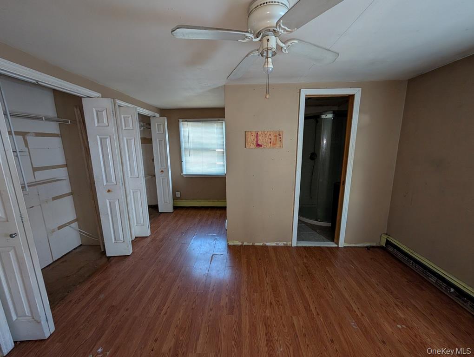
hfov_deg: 110.5
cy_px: 178
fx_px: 165
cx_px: 237
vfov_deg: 94.6
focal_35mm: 12
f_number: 1.7
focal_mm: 2.02
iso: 164
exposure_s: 1/29.7
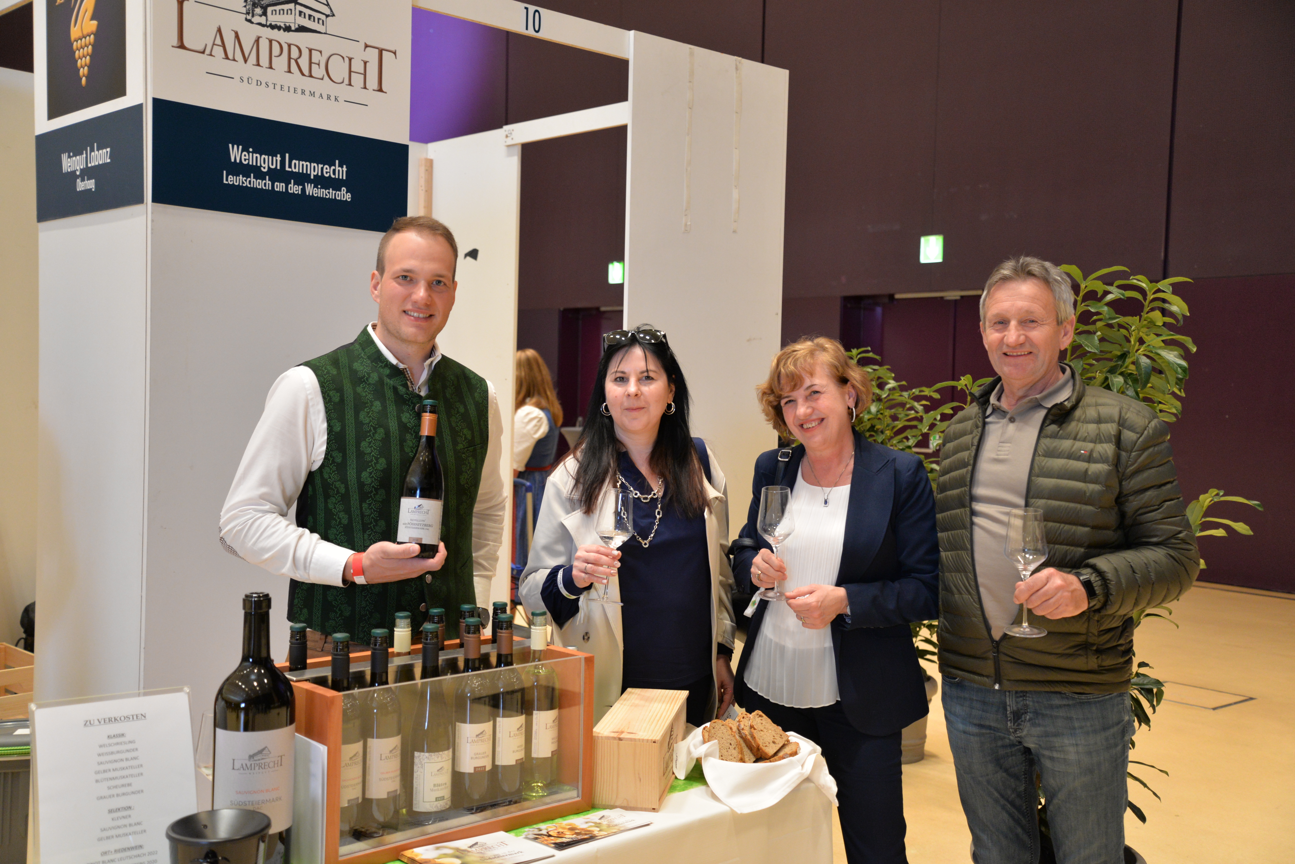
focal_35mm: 38
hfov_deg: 50.7
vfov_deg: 35.1
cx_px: 648
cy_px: 432
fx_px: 1367
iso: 1600
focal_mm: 38
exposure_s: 1/30
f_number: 4.2
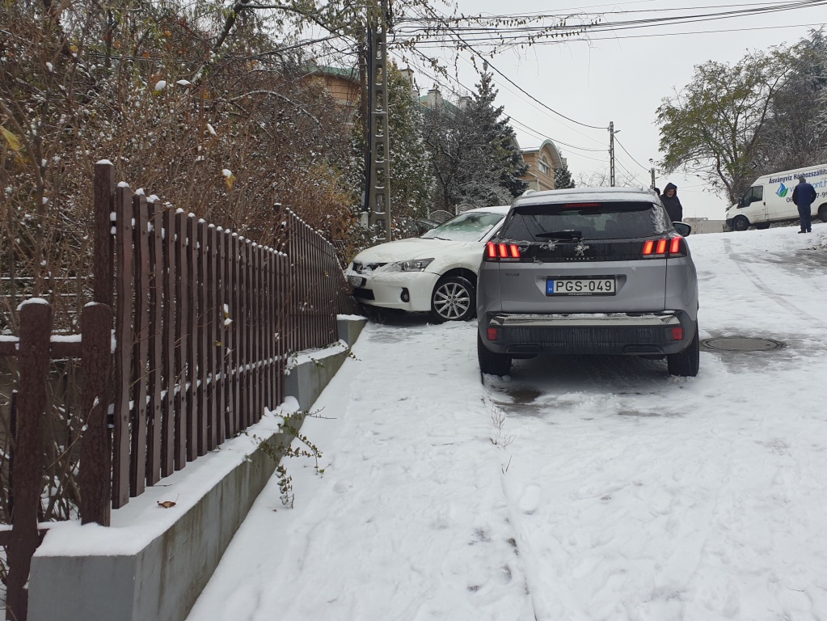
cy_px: 310
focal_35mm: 26
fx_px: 621
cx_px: 414
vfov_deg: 53.1
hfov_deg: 67.3
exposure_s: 1/157
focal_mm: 4.3
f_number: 2.4
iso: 50
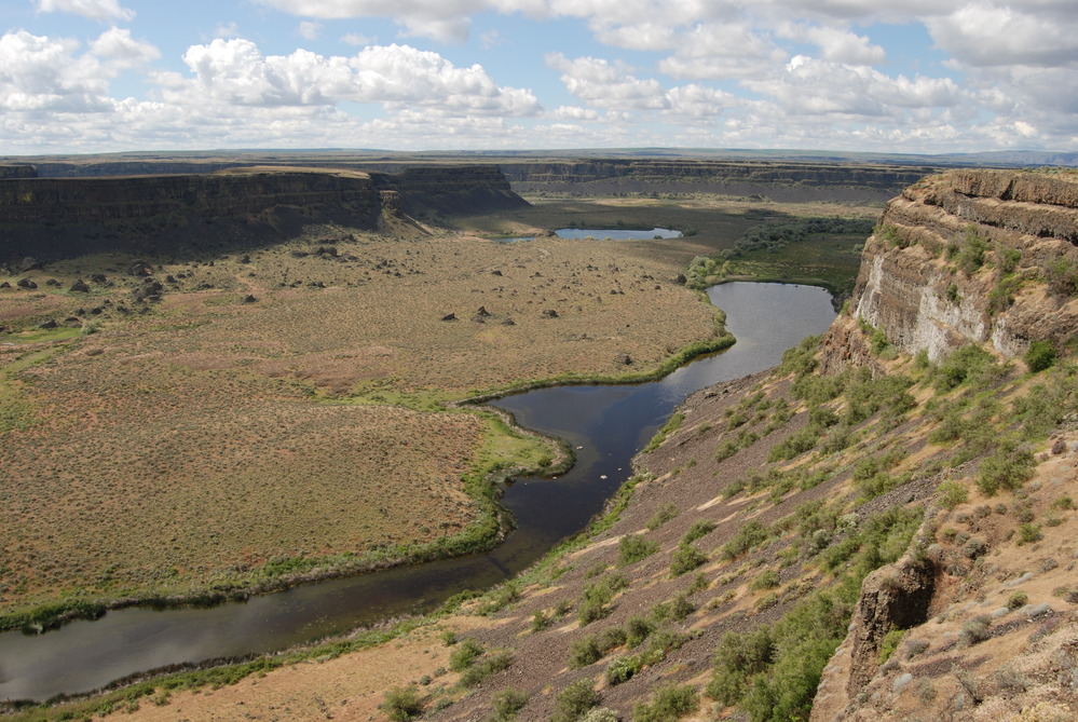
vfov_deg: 48.1
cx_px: 539
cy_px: 361
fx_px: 810
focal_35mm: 27
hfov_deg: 67.3
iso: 100
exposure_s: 1/250
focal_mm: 18
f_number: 8
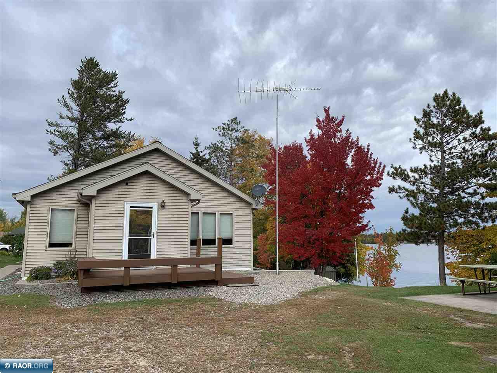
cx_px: 248
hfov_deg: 67.3
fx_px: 373
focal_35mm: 26
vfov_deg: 53.1
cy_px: 186
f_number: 1.8
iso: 25
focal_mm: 4.25
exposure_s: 1/765
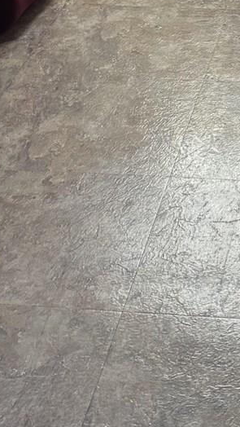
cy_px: -244
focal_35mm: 115
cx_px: 266
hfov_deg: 10.4
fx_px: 1300
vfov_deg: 16.6
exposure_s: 1/120
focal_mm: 6.76
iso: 160
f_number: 1.78
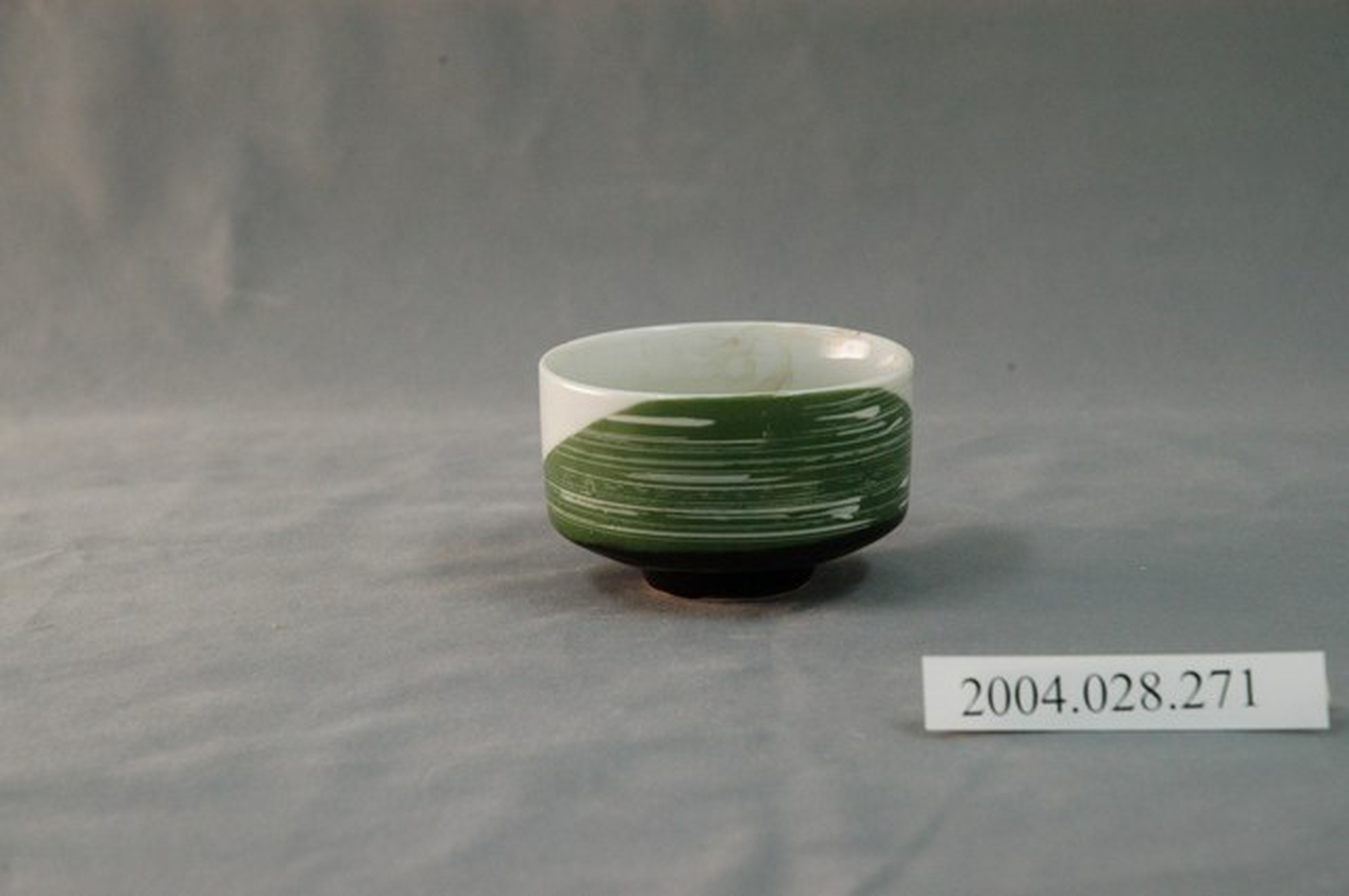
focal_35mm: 105
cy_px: 448
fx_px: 3930
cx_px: 674
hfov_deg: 19.5
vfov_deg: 13.0
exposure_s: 1/20
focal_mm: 70
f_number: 8
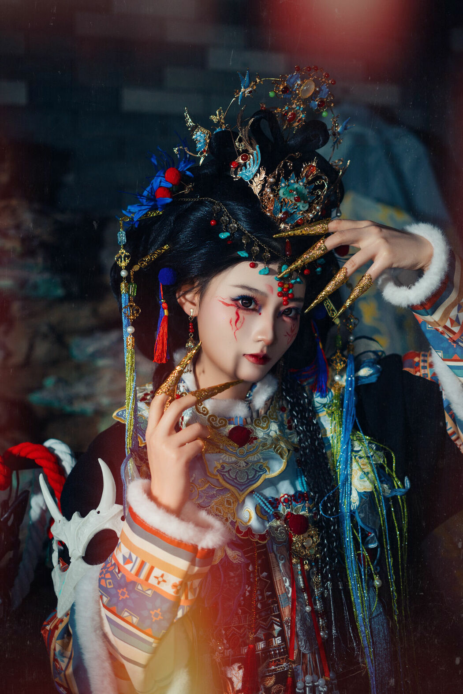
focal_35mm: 50
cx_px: 232
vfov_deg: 39.6
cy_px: 347
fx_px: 965
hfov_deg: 27.0
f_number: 2
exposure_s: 1/160
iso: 250
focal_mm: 50
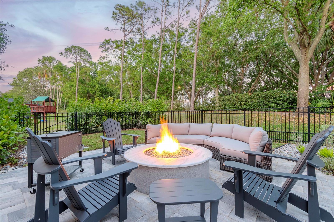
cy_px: 111
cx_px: 167
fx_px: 139
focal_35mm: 15
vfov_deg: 77.3
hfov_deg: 100.4
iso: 200
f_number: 9
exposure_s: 1/1.67
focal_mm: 10
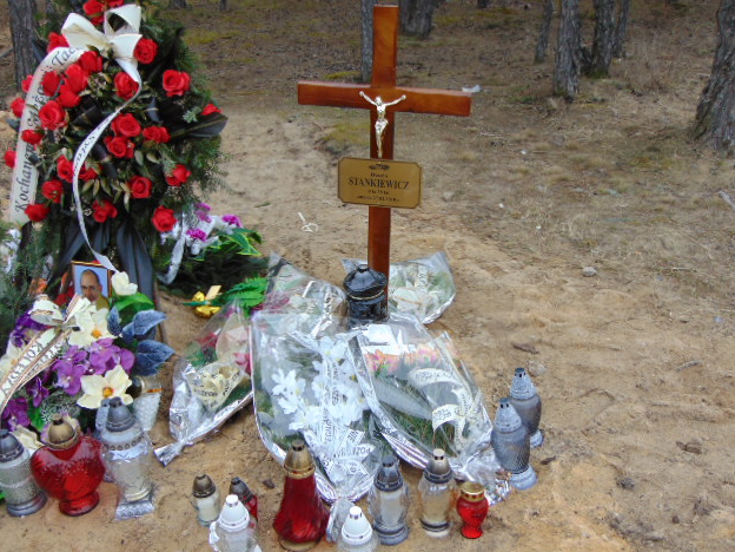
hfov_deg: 46.8
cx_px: 371
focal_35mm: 40
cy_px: 274
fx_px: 849
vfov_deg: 36.0
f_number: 3.3
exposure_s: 1/250
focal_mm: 6.9
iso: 80
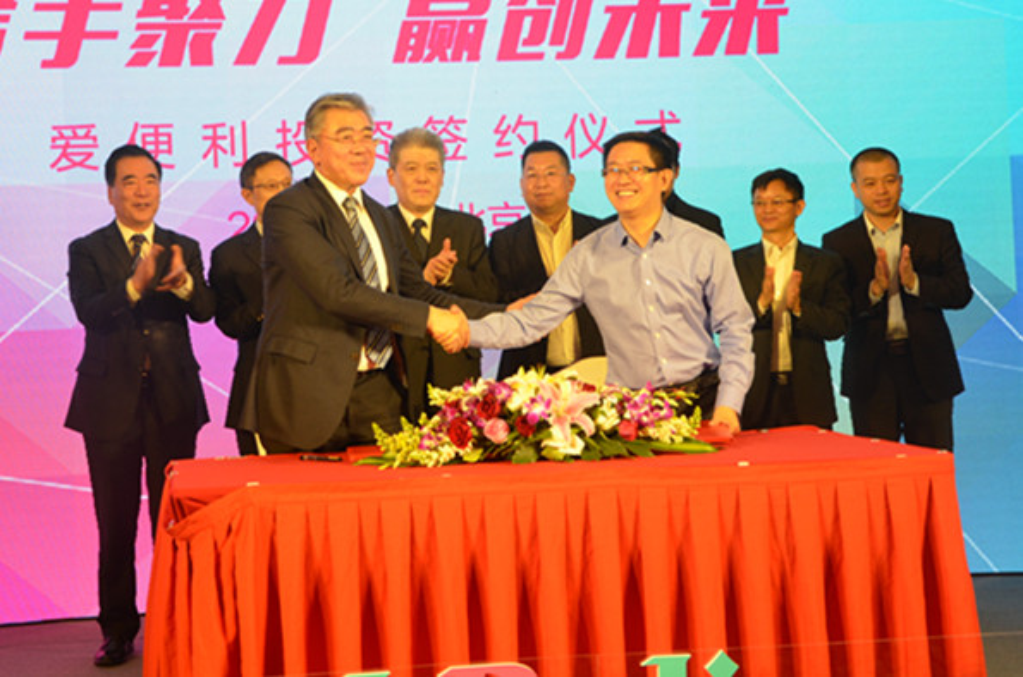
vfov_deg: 29.7
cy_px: 338
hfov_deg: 43.7
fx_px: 1276
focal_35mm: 45
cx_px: 512
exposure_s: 1/100
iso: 400
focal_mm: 30
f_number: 5
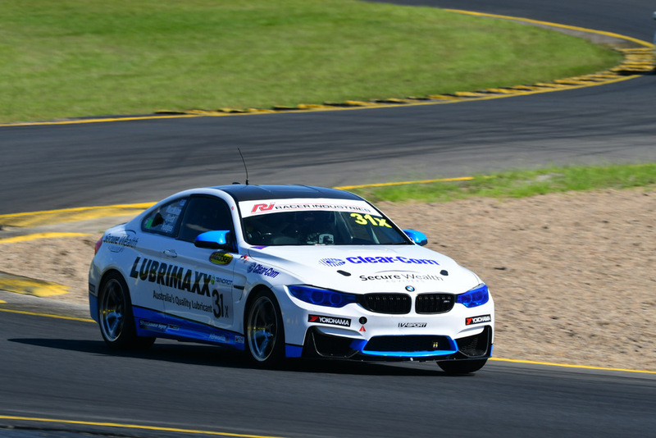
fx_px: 9296
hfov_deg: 4.0
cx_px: 328
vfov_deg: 2.7
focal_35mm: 510
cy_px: 219
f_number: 11
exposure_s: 1/250
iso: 160
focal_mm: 340
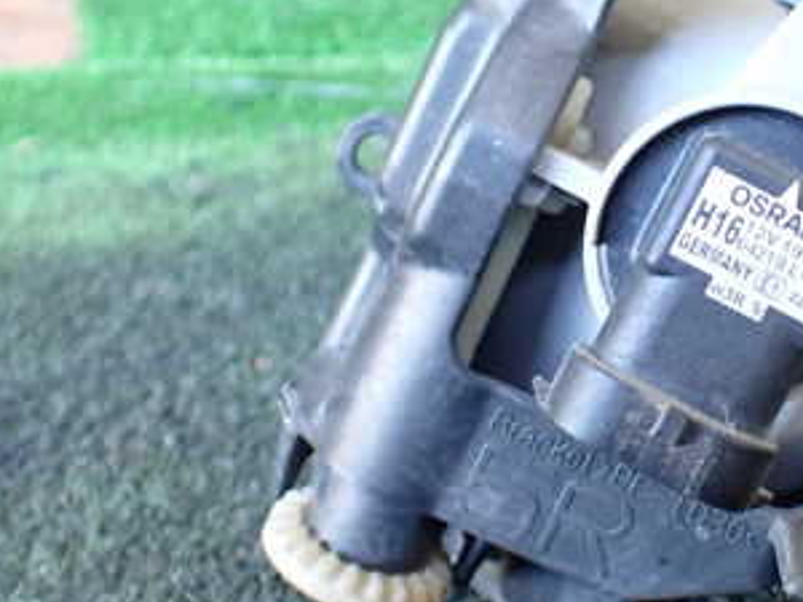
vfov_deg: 24.4
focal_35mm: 60
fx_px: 1392
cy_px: 233
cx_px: 693
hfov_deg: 31.0
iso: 800
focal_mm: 5.4
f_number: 2.3
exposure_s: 1/80
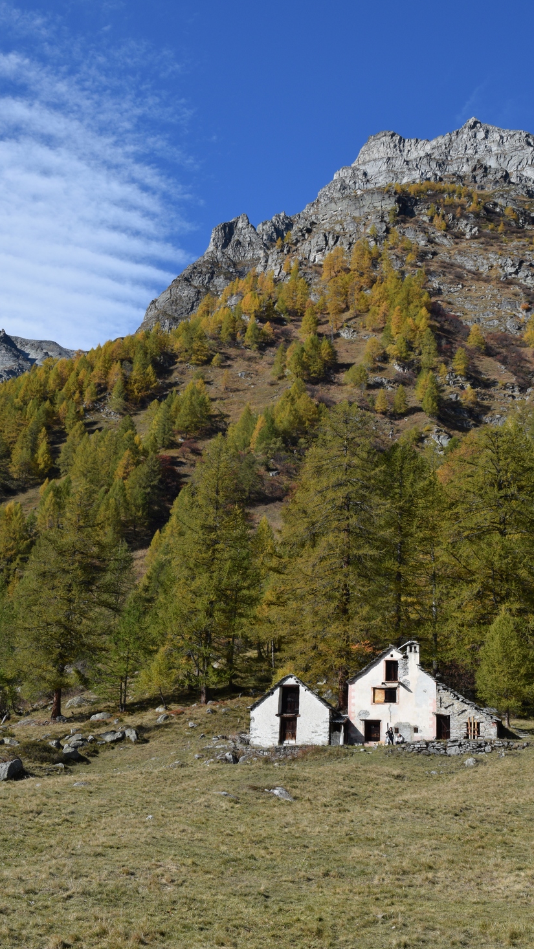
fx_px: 1133
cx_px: 244
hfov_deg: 26.5
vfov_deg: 45.5
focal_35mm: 45
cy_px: 467
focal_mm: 28
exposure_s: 1/125
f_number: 10
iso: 100
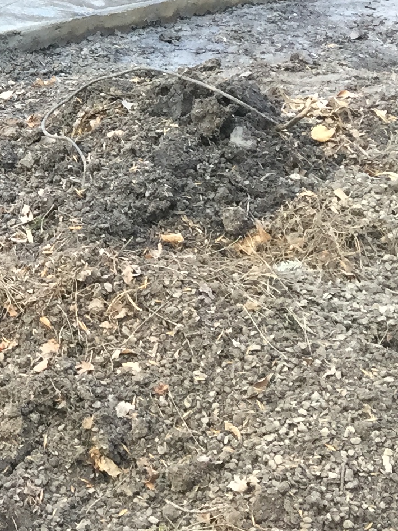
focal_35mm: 100
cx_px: -364
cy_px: -90
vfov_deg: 18.7
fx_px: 1533
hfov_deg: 13.1
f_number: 2.2
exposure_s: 1/30
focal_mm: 4.15
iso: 32
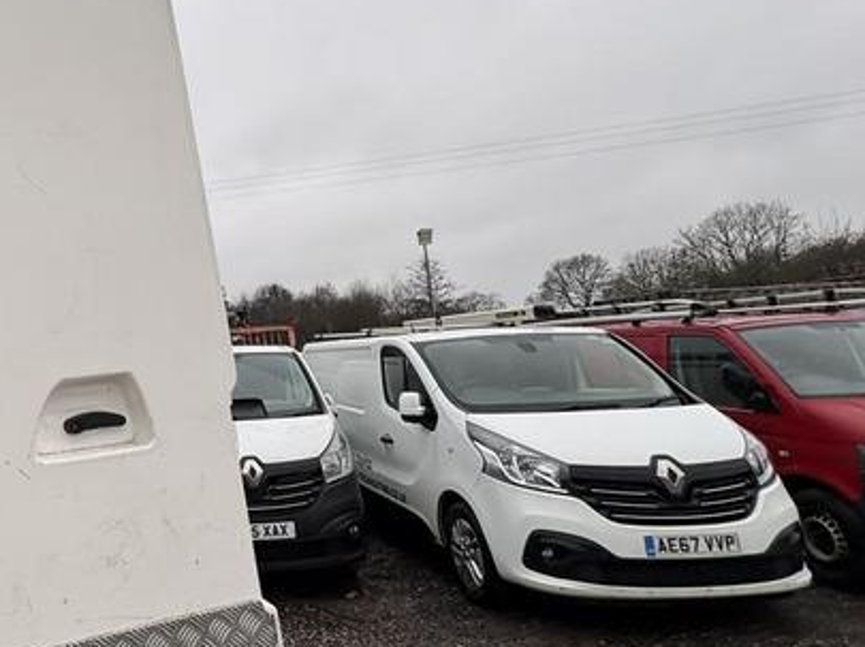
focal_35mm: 31
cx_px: 64
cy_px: 246
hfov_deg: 50.7
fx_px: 774
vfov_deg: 45.0
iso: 40
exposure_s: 1/278
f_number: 2.2
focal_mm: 2.22
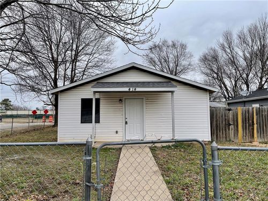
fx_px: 201
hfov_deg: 67.3
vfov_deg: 53.1
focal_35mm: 26
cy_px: 100
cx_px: 134
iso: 32
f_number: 1.6
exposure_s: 1/2020
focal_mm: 4.2
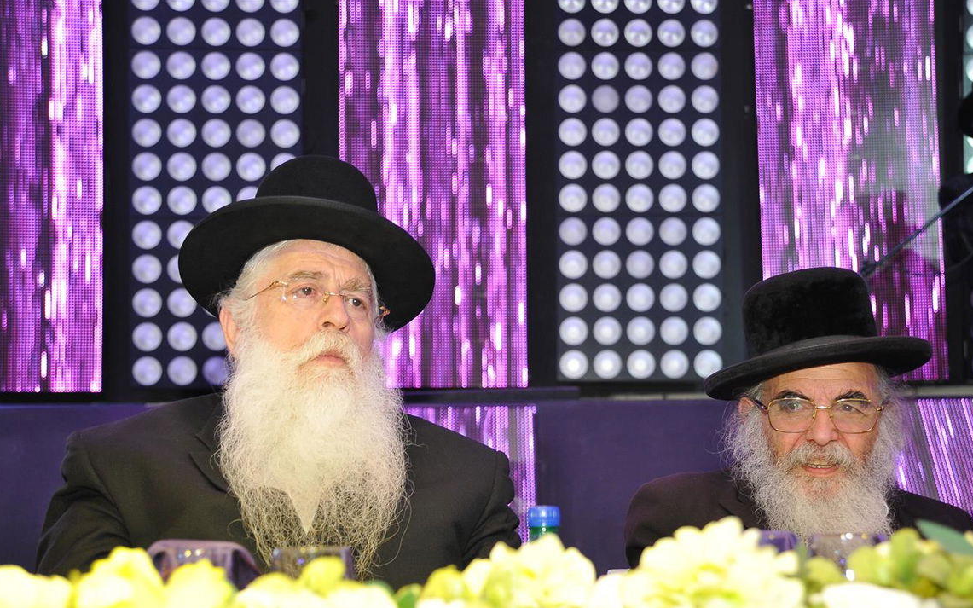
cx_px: 577
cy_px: 394
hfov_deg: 33.9
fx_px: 1591
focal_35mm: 60
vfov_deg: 21.6
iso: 1600
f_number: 4
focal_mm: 48
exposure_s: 1/100
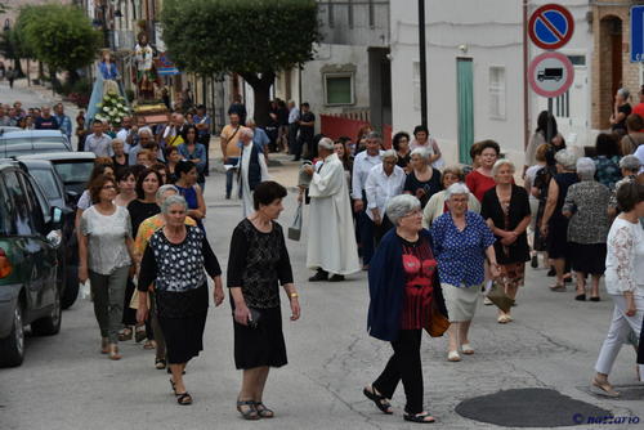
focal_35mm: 150
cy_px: 215
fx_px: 2685
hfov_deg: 13.7
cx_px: 322
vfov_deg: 9.2
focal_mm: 100
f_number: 5
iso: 320
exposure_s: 1/250
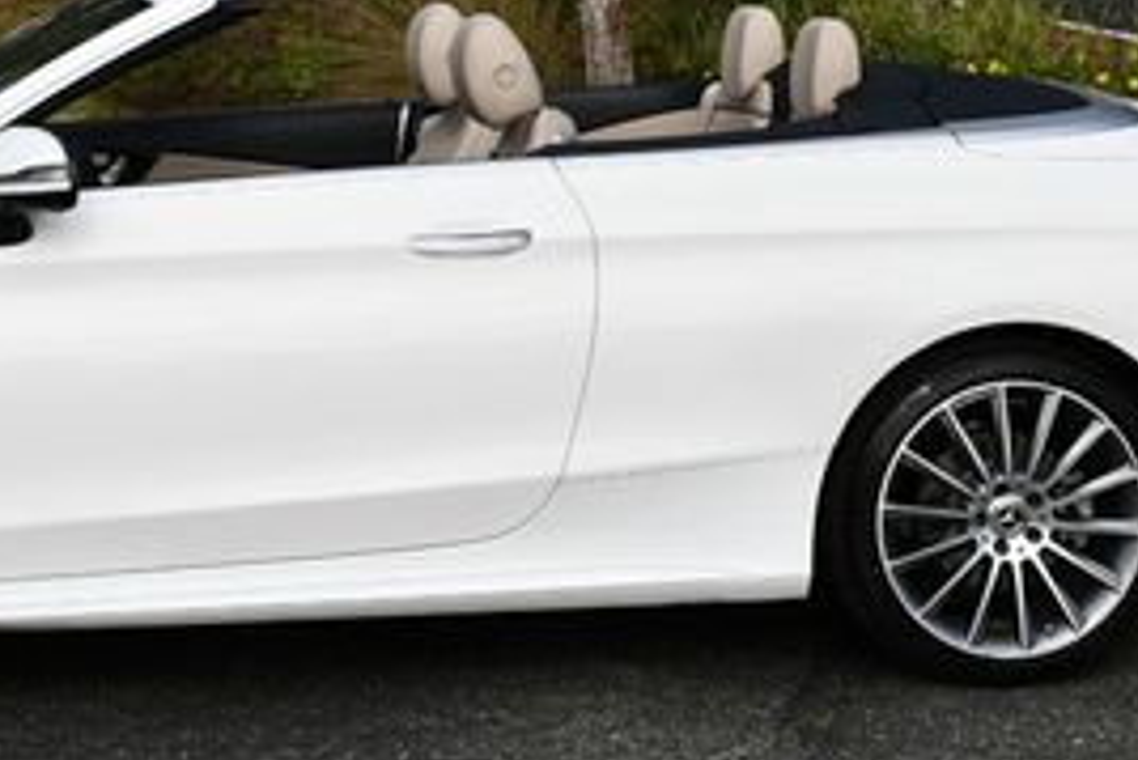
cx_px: 221
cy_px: -13
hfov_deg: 19.2
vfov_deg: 12.9
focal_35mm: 105
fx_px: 3321
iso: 100
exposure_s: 1/320
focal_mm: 22
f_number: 9
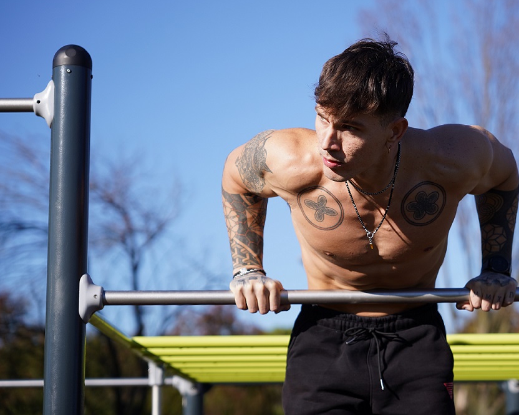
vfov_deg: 16.9
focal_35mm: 91
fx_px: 1397
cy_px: 203
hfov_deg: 21.0
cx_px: 354
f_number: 2.8
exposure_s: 1/1600
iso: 100
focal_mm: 70
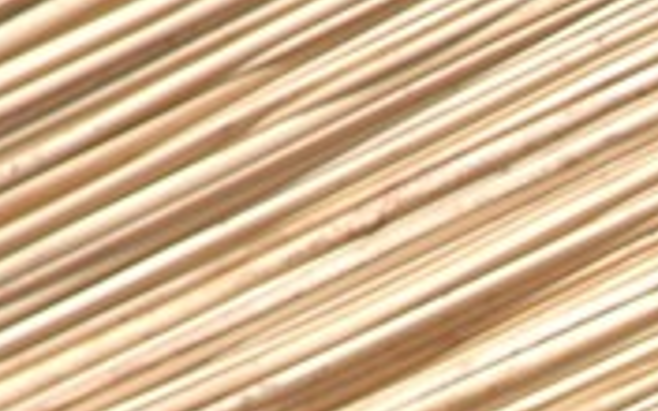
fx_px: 11208
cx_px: 1110
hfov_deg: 3.3
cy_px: 503
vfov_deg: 2.1
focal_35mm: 625
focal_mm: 120
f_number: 5.6
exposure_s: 1/1250
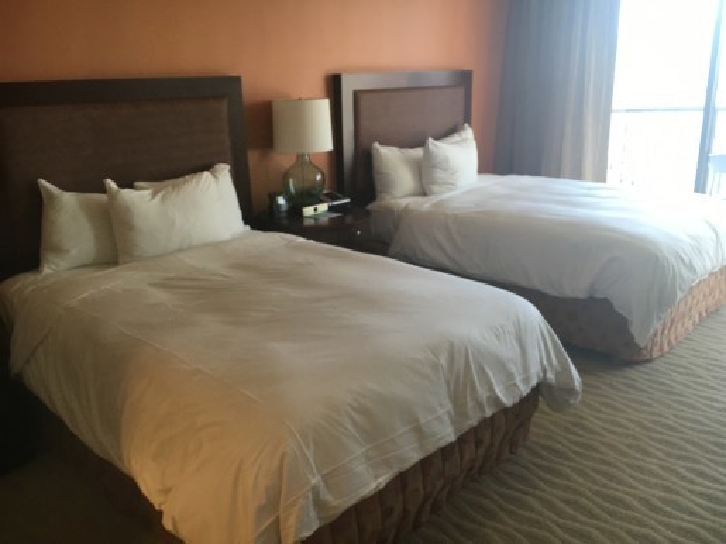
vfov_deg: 48.2
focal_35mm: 29
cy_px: 272
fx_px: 608
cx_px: 363
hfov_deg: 61.7
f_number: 2.2
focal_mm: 4.15
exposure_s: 1/30
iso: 40
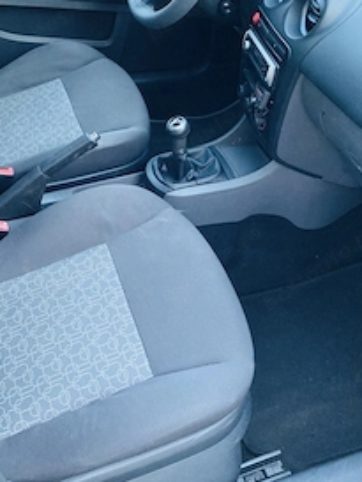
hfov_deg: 35.1
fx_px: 571
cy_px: 164
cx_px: 157
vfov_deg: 45.1
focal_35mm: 41
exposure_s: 1/40
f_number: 1.8
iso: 400
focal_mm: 3.99
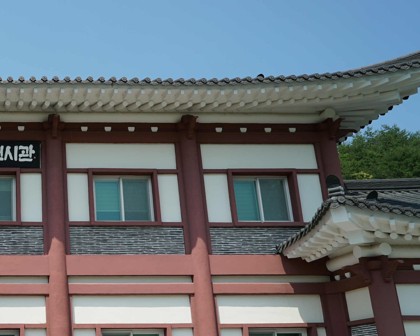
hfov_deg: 35.1
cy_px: 187
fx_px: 597
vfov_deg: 31.4
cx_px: -2
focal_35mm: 48
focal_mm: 24
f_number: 10
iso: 200
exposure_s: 1/400
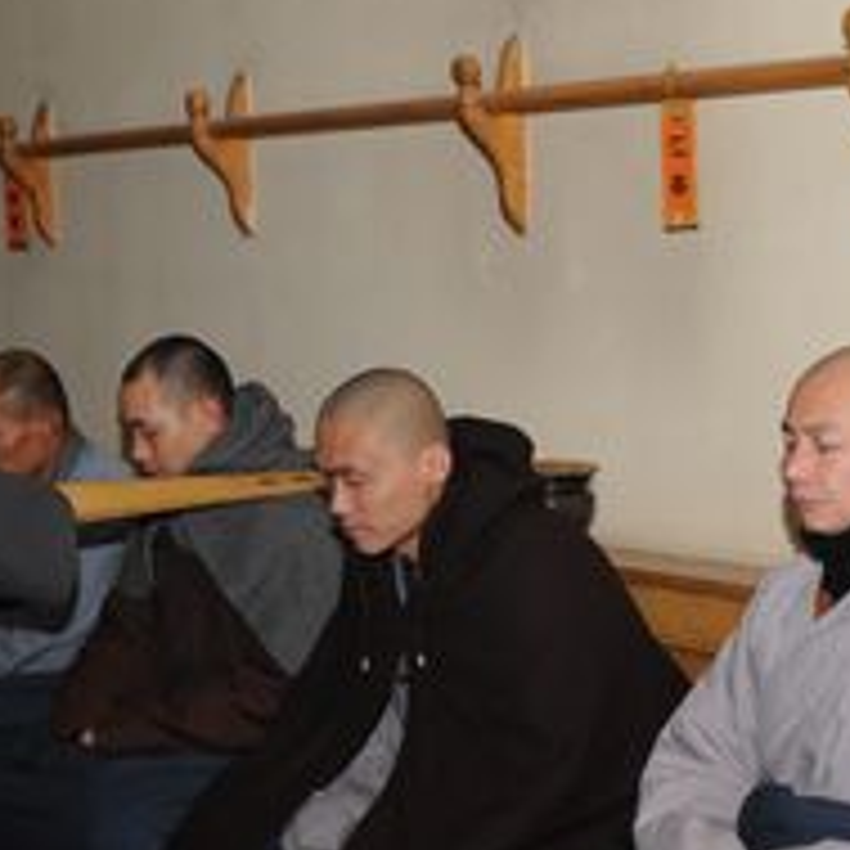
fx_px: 2500
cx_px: 553
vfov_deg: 19.3
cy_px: 517
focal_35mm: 90
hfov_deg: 19.2
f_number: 2.8
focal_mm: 25
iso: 800
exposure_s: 1/60
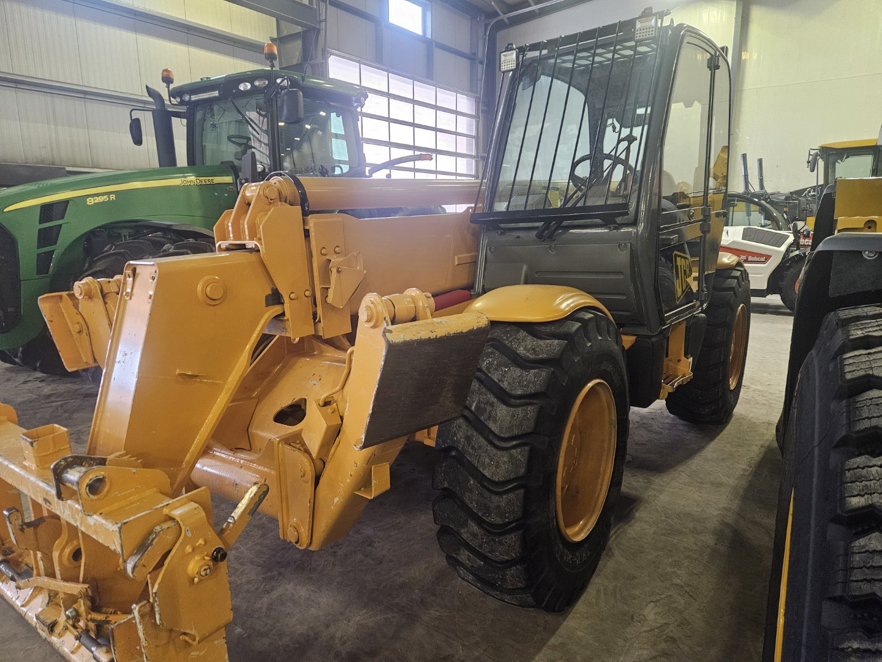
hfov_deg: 73.9
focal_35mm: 23
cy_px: 331
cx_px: 441
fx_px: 586
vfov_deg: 58.9
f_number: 1.8
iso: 800
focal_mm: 5.4
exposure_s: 1/120
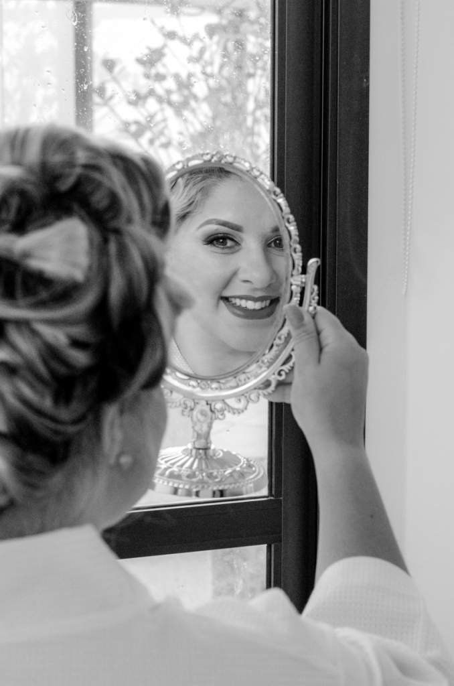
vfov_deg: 27.0
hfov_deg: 18.1
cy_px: 343
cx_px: 227
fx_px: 1425
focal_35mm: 75
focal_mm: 50
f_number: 5
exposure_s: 1/200
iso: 2000
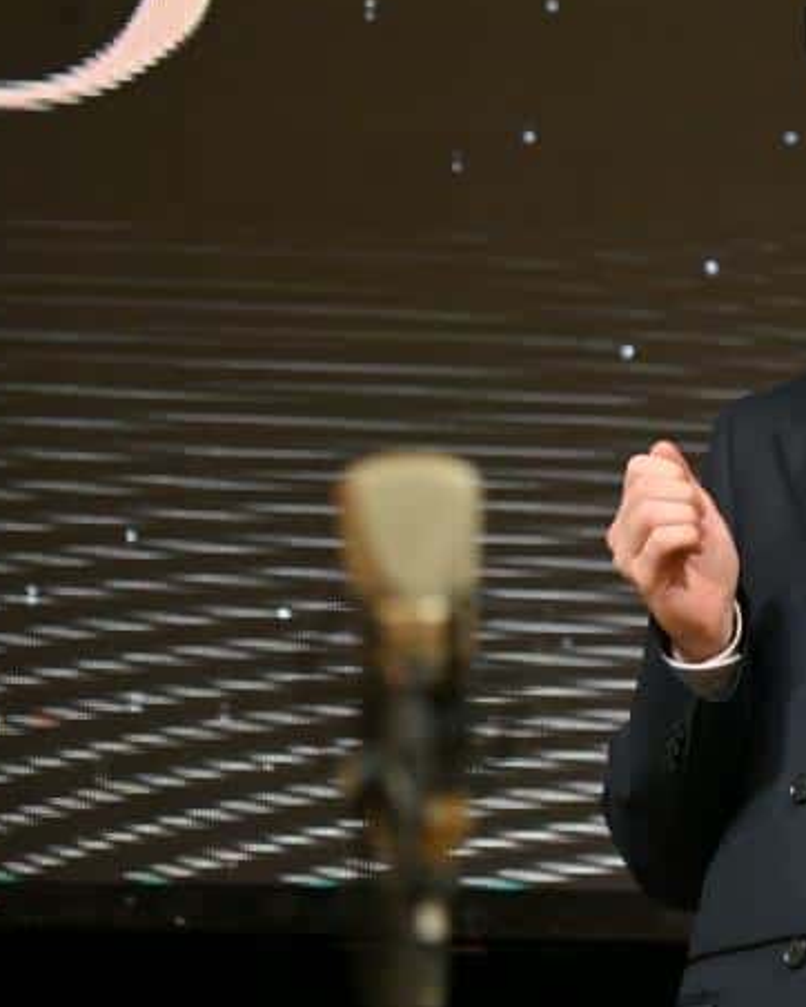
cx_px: 897
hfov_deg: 6.0
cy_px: 322
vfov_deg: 7.6
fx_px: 7598
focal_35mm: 255
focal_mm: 120
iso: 250
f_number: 4
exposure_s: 1/160
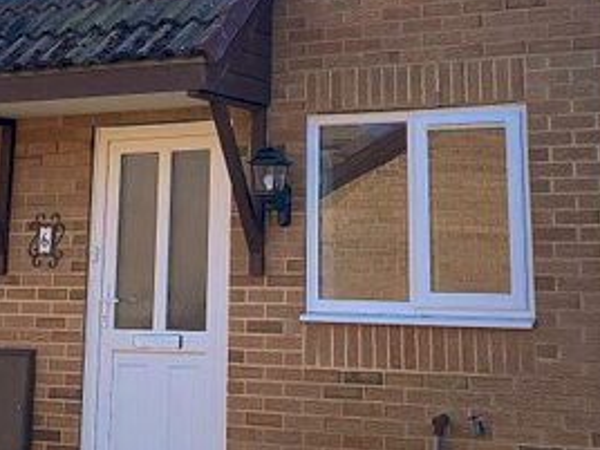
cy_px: 19
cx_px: 329
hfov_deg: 28.5
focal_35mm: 68
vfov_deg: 21.0
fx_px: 1179
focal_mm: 4.25
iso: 25
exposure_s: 1/903
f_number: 1.8
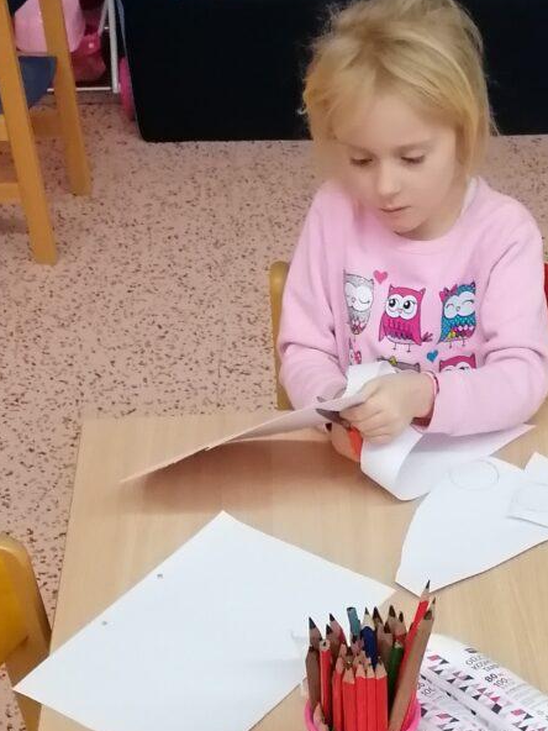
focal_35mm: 73
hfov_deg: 20.1
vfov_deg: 25.8
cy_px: 661
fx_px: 1541
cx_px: 372
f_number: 1.8
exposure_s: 1/100
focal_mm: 4.75
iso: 400
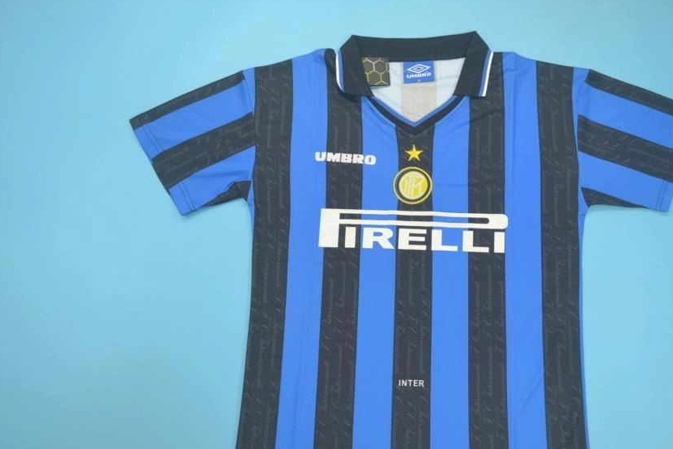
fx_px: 729
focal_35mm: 39
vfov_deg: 34.1
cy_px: 262
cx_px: 413
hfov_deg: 49.2
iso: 200
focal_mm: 20
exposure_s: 1/100
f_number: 3.8
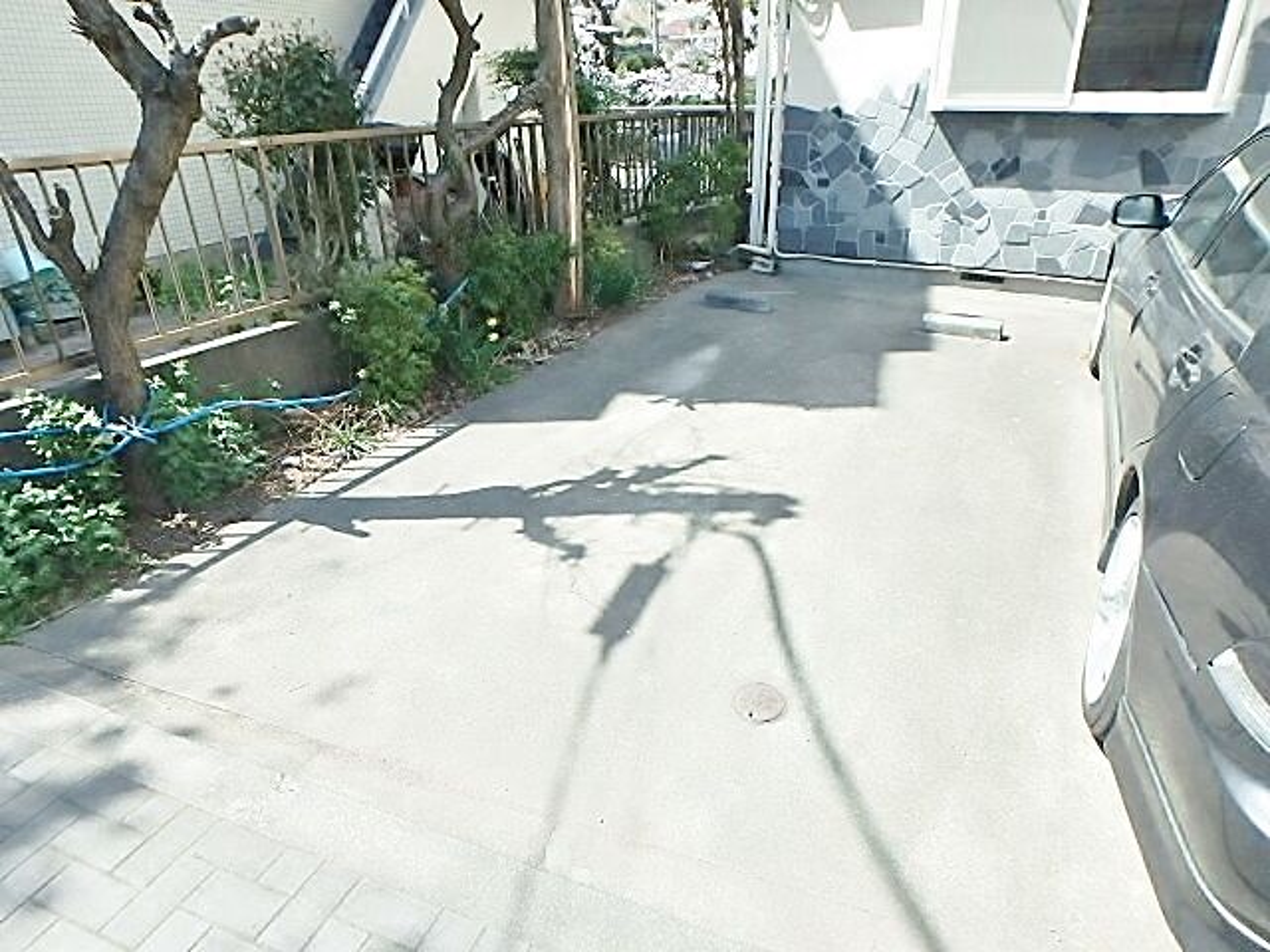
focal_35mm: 21
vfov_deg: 63.4
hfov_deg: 79.0
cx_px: 635
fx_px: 770
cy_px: 476
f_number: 3.5
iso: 125
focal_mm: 3.7
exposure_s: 1/320
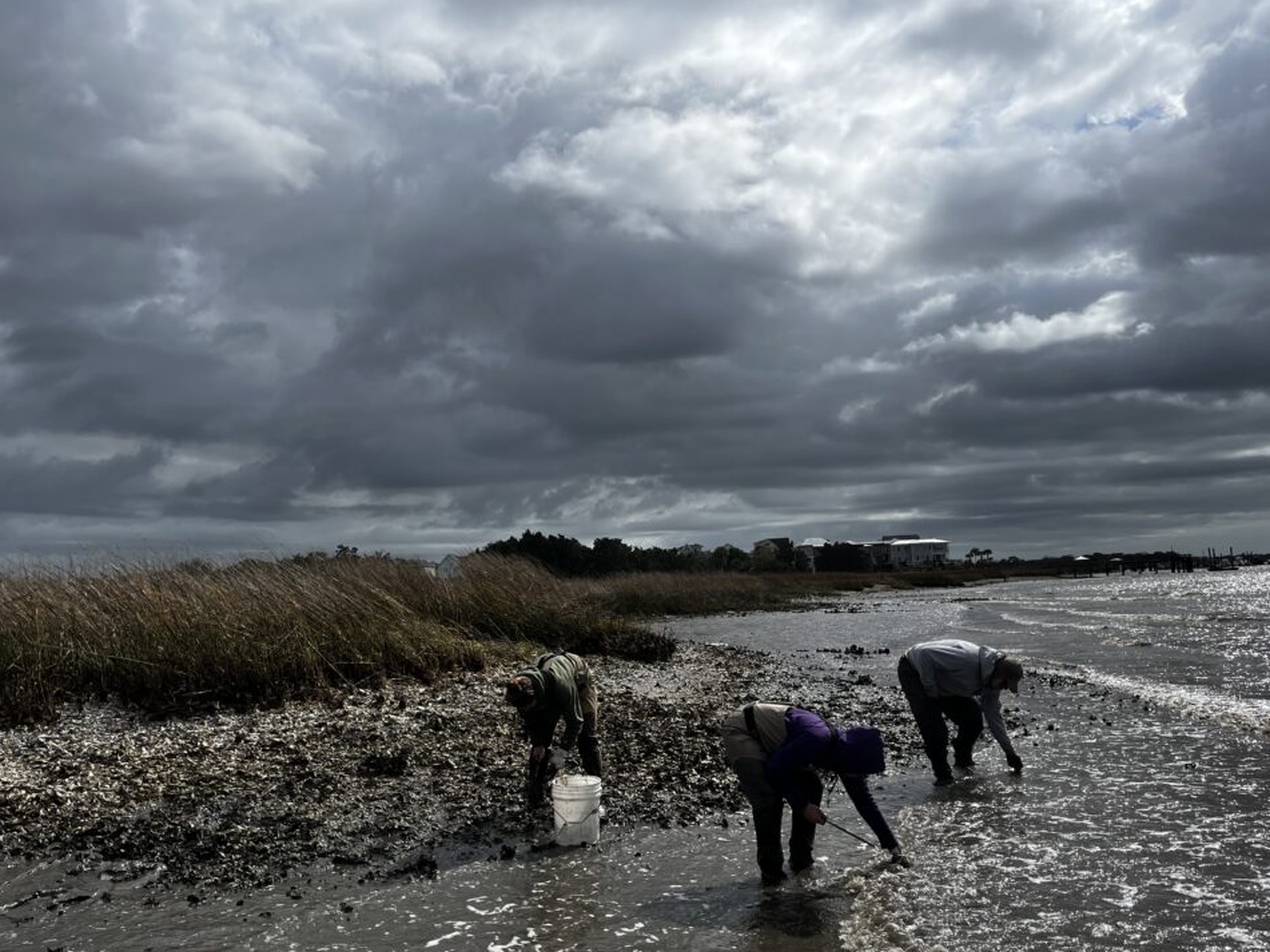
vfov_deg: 49.7
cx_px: 665
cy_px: 506
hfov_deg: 63.4
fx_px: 1027
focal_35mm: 28
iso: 50
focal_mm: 5.1
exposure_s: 1/9901
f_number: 1.6
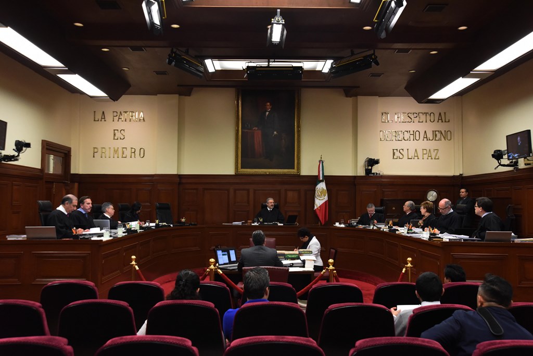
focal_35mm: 35
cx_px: 266
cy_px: 178
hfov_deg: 54.4
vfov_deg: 37.9
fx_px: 518
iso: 6400
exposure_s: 1/125
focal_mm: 35
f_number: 7.1
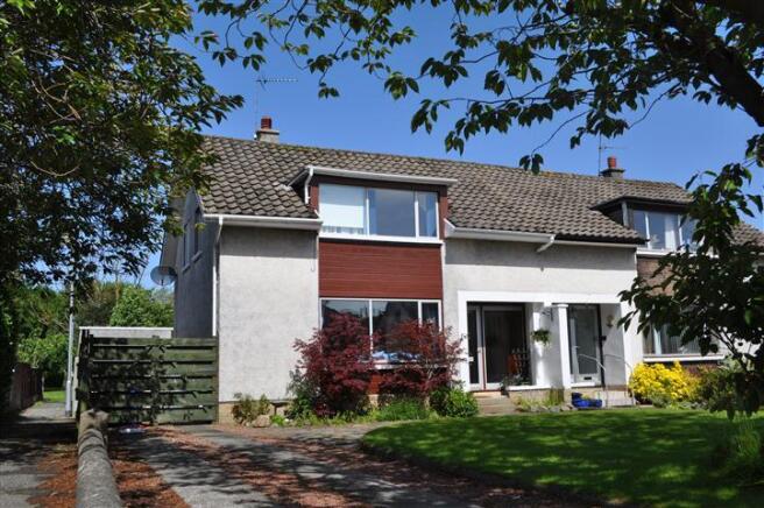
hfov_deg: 57.3
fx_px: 700
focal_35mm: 33
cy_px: 254
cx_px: 382
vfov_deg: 39.9
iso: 200
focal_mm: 22
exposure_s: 1/500
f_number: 11
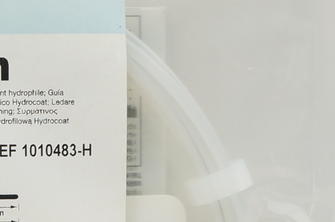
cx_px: -74
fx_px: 1375
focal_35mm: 148
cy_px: 243
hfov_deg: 13.5
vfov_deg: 9.2
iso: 400
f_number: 7.1
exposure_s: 1/50
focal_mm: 18
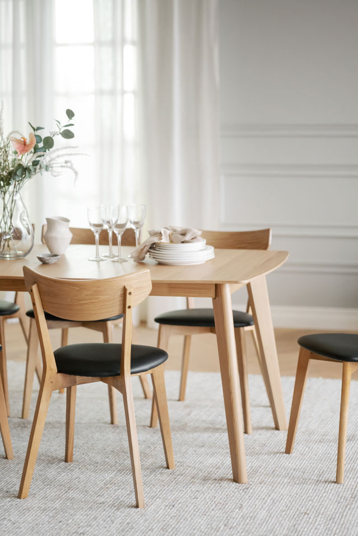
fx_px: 1267
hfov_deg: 16.1
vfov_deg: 23.9
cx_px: 179
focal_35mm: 85
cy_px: 268
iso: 500
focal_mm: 85
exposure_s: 1/80
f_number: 1.8
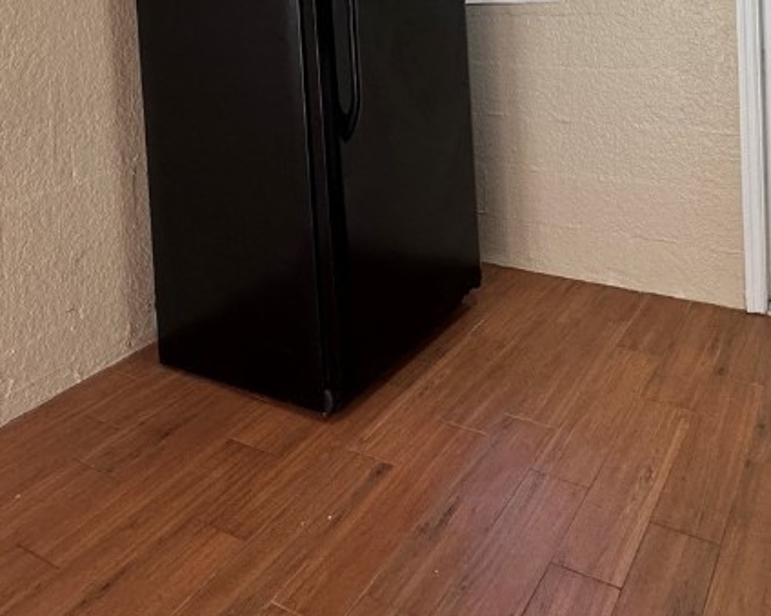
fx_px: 753
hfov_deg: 53.4
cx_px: 502
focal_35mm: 33
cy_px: -29
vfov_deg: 38.4
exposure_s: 1/120
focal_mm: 2.22
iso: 250
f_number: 2.2
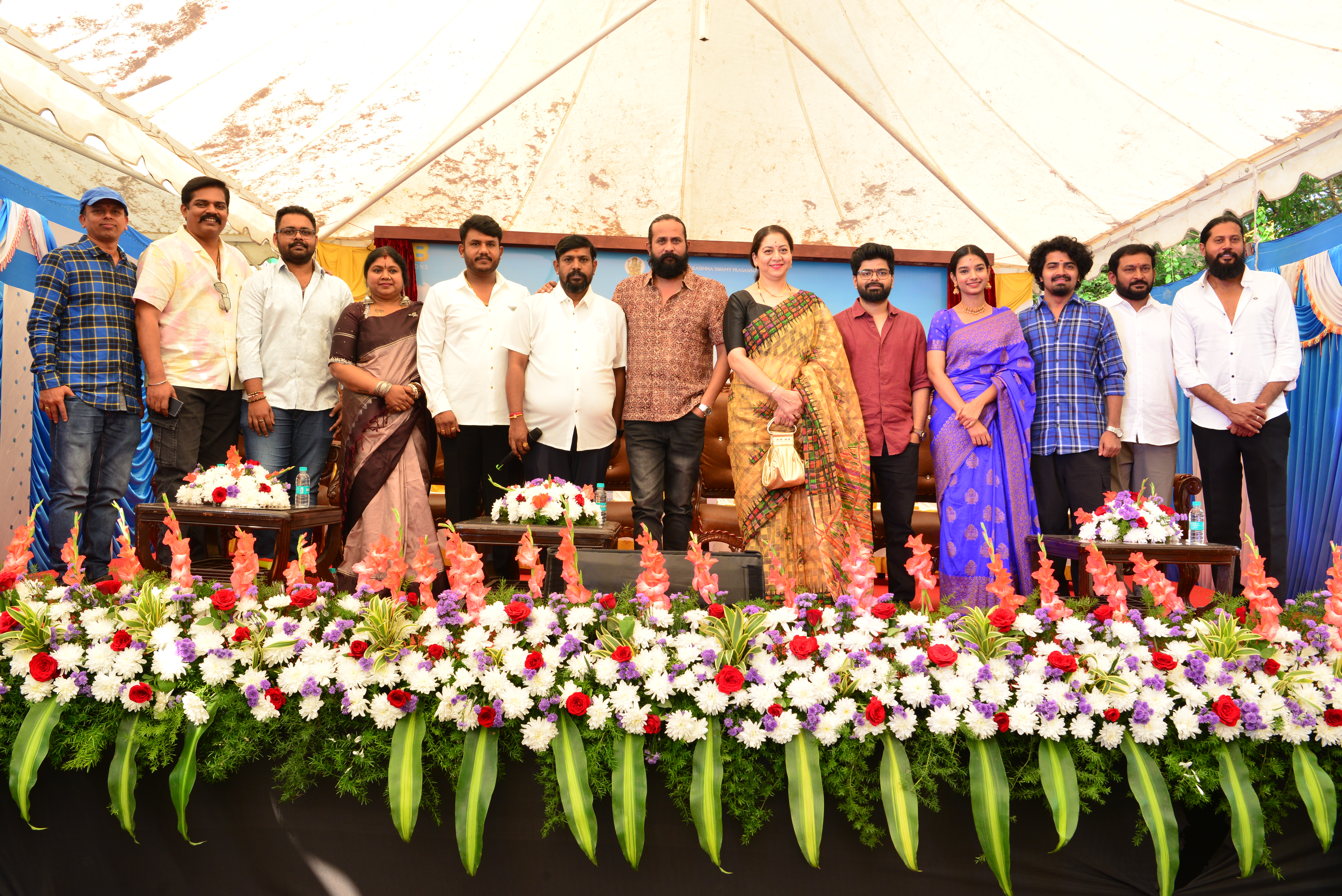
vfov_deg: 43.6
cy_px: 448
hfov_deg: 61.9
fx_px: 1119
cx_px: 671
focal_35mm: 30
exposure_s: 1/60
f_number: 10
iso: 640
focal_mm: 30
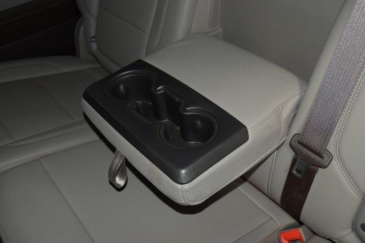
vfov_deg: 35.5
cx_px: 182
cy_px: 122
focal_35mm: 38
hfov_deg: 51.3
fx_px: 380
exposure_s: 1/60
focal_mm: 25
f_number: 3.8
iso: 1400
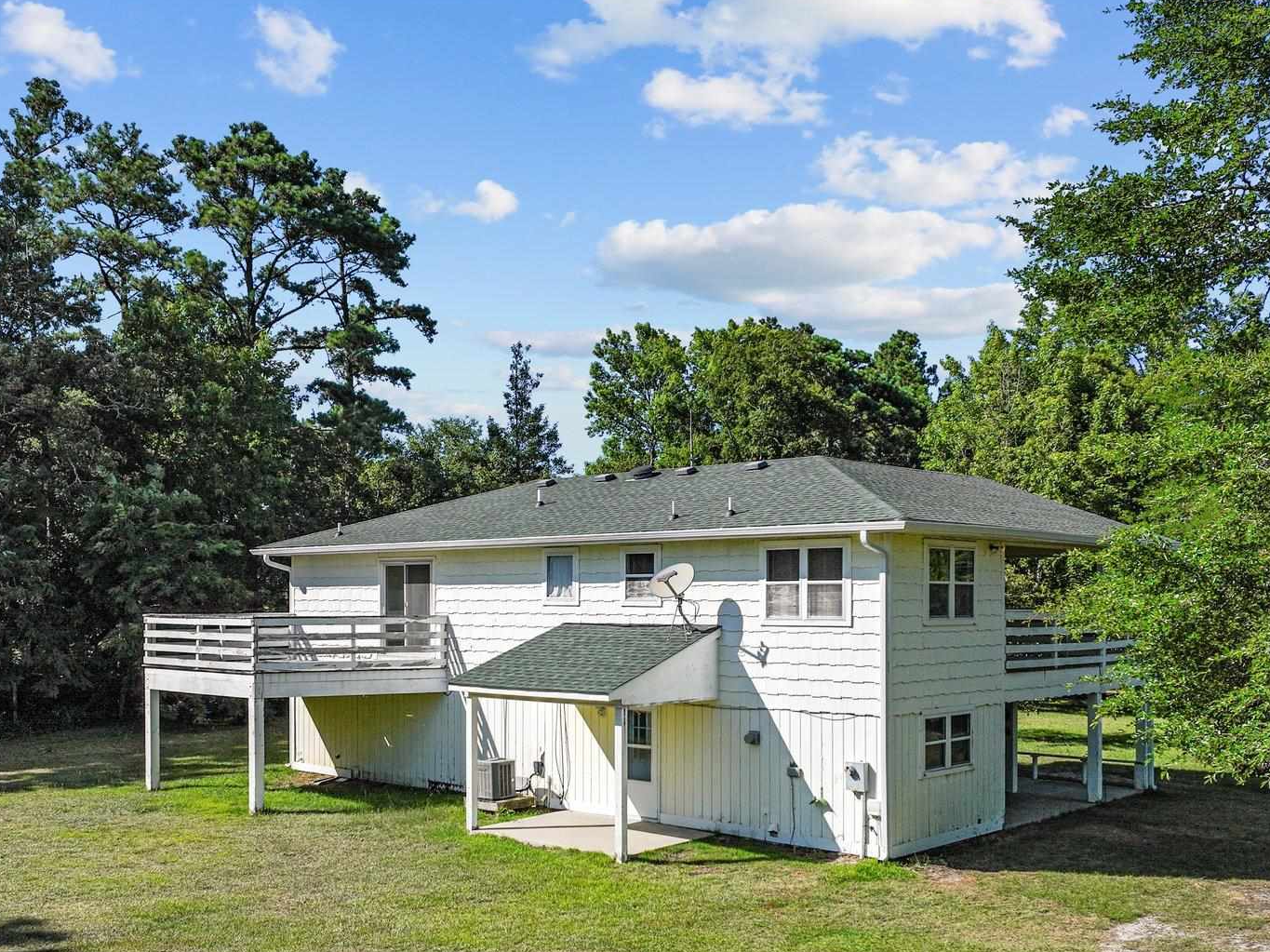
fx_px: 1320
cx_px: 634
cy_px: 598
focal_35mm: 36
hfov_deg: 51.4
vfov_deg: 39.4
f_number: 2.8
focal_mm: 12.29
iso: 100
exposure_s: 1/8000
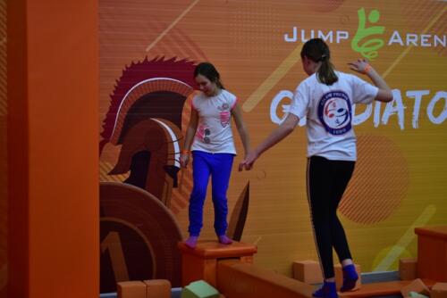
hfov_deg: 27.0
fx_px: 932
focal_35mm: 75
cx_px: 224
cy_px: 149
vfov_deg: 18.2
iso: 1250
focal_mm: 50
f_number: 1.8
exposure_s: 1/500
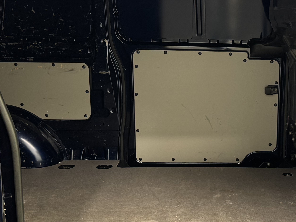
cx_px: 197
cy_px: 110
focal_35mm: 55
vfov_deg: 26.6
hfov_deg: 34.6
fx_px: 470
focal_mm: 6.76
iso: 320
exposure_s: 1/50
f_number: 1.78
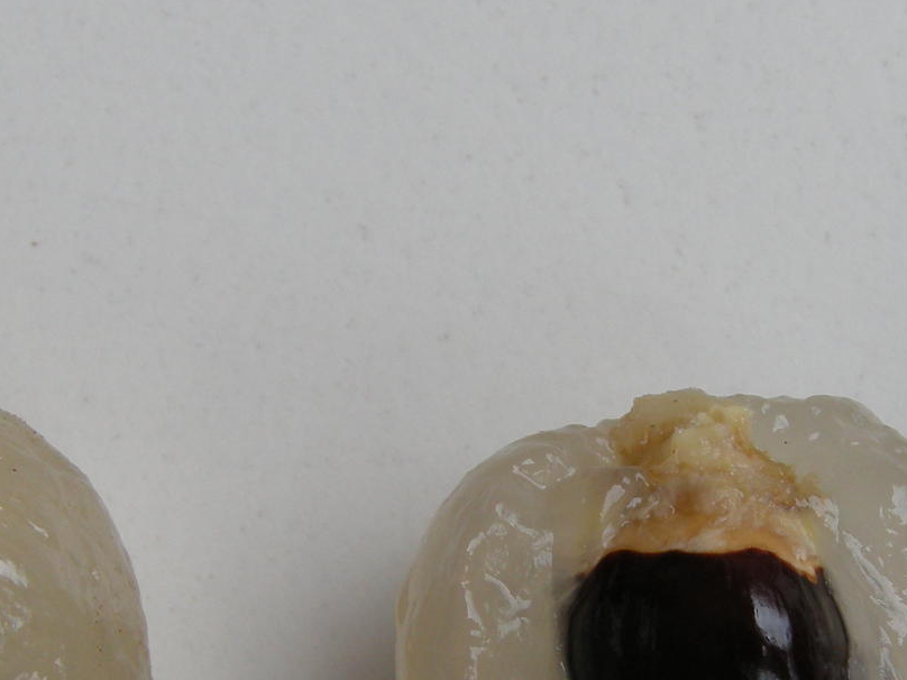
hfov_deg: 18.8
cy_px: 631
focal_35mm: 104
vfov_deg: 14.1
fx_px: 2725
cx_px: 598
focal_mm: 7.5
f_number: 4.3
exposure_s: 1/141
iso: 64
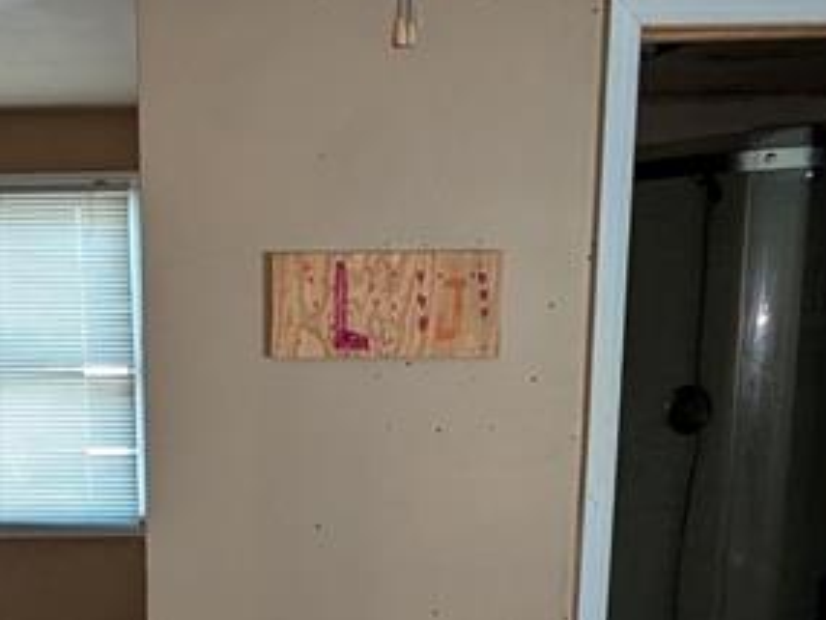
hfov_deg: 42.6
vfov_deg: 32.1
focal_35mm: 43
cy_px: 548
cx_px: 214
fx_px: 1026
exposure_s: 1/29.7
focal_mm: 2.02
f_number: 1.7
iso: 164
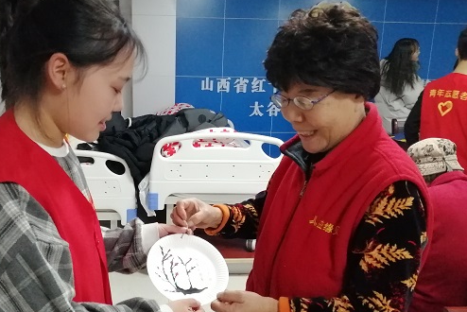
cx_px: 167
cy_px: 192
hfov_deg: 53.6
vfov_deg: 37.7
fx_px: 454
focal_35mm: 35
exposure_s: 1/100
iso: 640
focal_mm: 3.62
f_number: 1.8
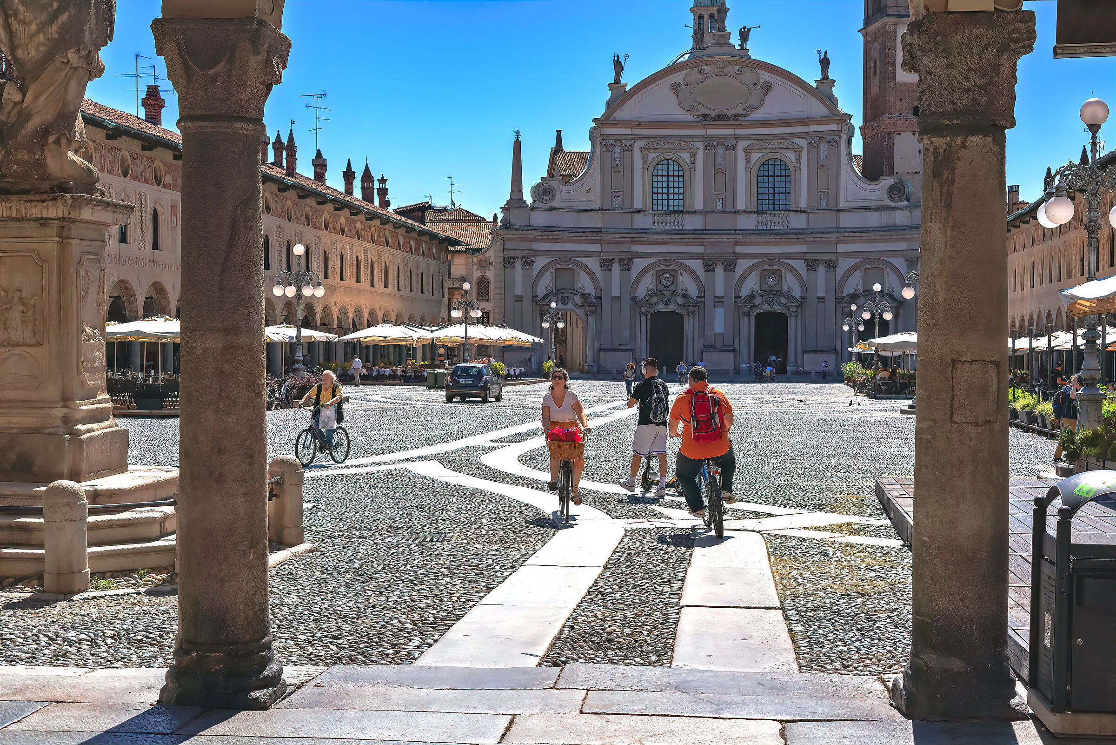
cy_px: 372
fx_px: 1550
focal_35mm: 50
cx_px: 558
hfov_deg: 39.6
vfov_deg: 27.0
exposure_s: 1/400
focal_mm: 50
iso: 50
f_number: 5.6
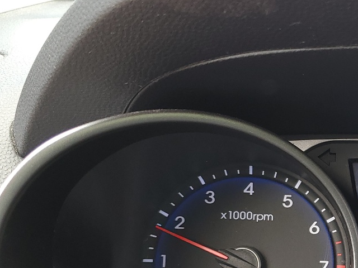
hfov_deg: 27.6
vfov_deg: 22.3
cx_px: 382
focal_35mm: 65
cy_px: 218
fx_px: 672
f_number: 1.5
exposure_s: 1/128
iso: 50
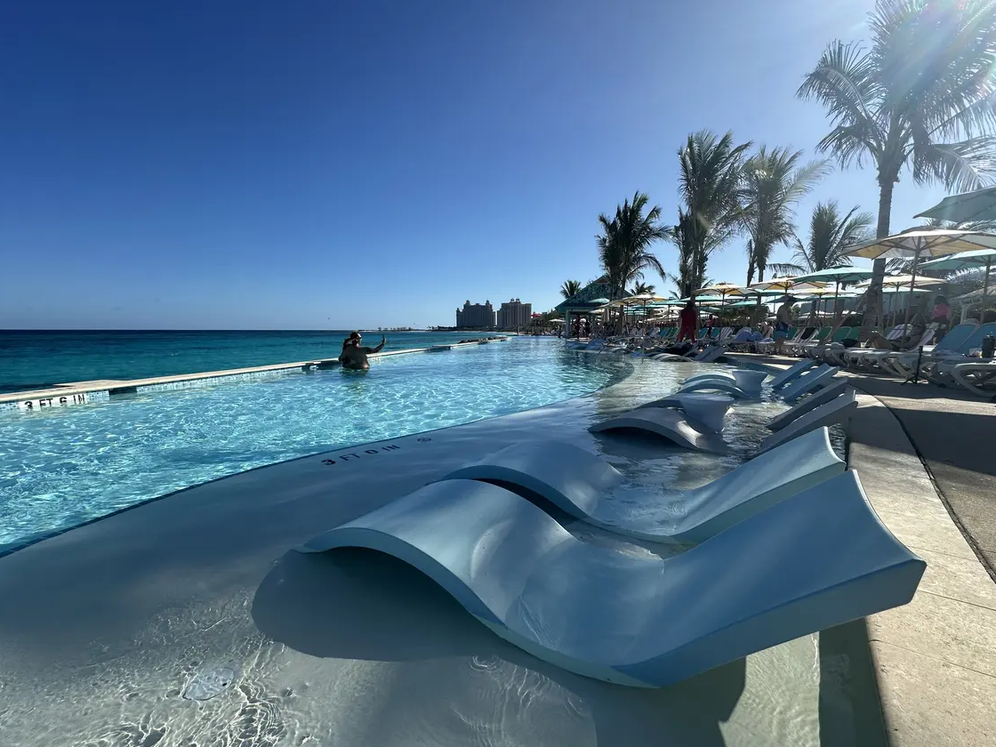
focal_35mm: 15
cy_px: 389
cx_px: 509
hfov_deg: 98.2
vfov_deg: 81.7
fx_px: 432
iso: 50
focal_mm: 2.22
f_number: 2.2
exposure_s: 1/3205
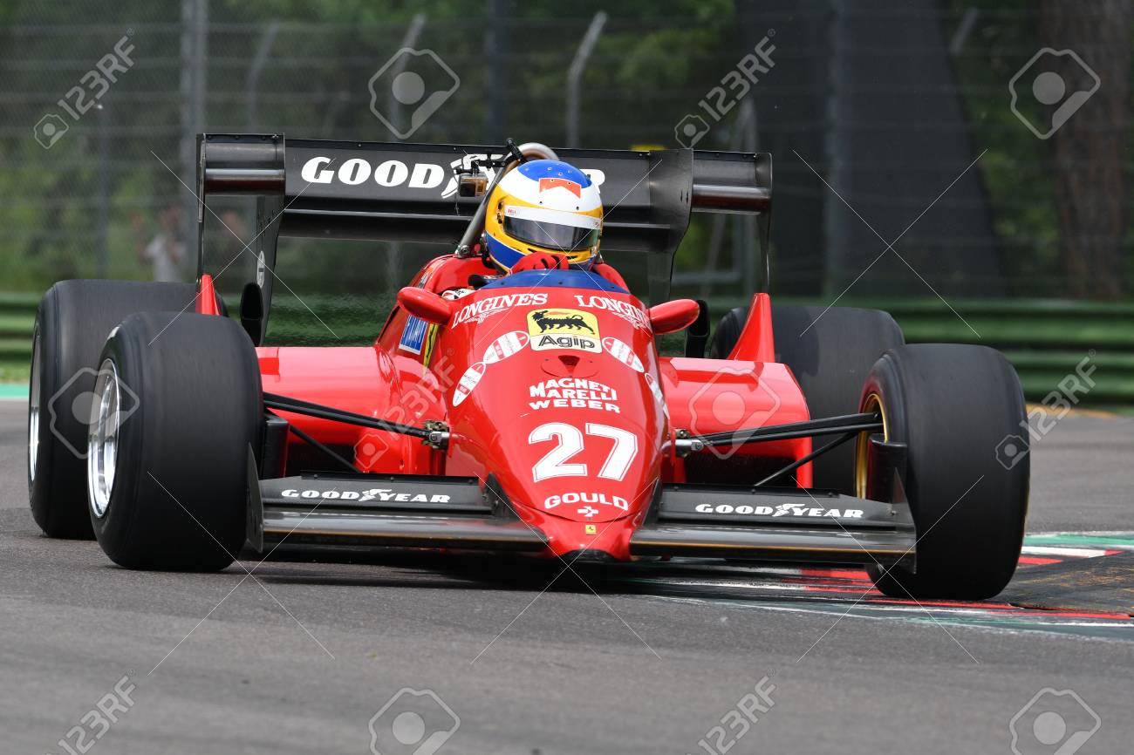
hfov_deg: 4.6
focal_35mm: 450
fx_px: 14171
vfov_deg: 3.1
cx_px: 567
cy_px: 378
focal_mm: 300
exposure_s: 1/800
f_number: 7.1
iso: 320
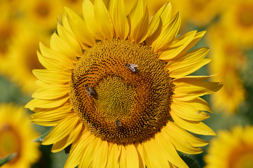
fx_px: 1053
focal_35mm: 150
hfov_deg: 13.7
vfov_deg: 9.1
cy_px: 84
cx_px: 126
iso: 100
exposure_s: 1/800
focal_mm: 100
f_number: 5.6
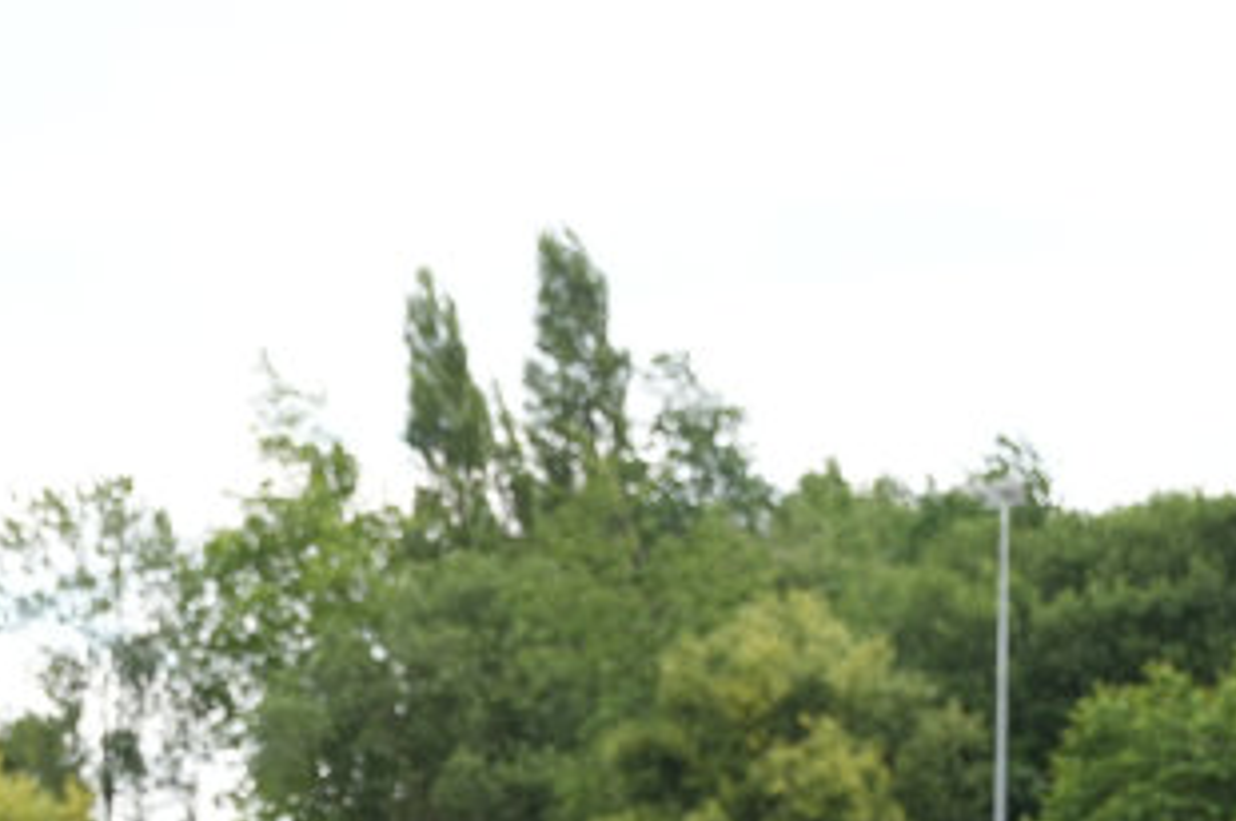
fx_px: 5361
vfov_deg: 8.5
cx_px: 263
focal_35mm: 156
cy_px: 1289
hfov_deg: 13.1
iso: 250
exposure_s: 1/1250
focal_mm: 47.4
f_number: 2.8
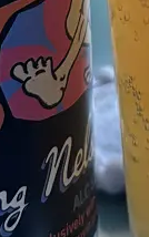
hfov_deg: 9.9
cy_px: -75
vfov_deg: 15.1
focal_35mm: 132
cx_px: 137
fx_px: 856
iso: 500
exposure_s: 1/33
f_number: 1.6
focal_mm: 5.96
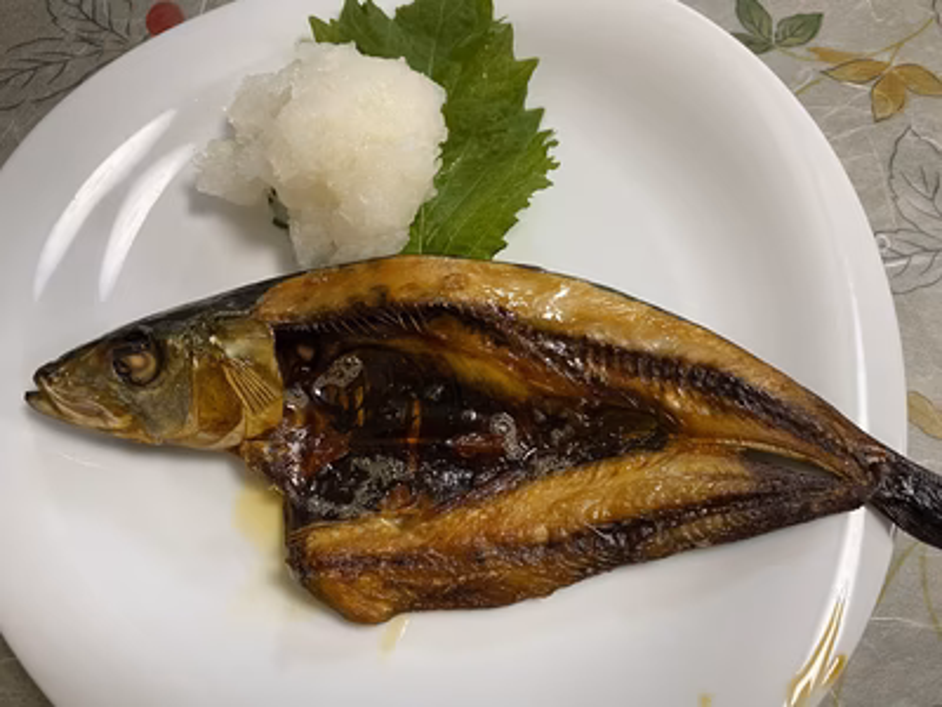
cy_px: 354
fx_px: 708
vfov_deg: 53.1
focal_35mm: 26
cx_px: 471
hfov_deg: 67.3
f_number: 1.8
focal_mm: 4.25
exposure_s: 1/59
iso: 200
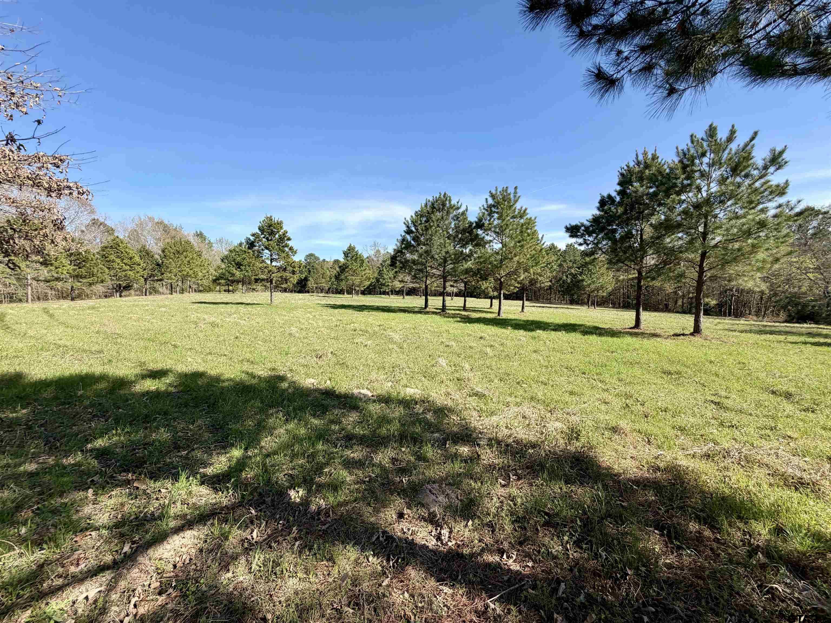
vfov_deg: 85.7
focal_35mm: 14
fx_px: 336
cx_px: 416
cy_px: 312
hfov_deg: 102.1
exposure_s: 1/770
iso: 40
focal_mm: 2.22
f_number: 2.2
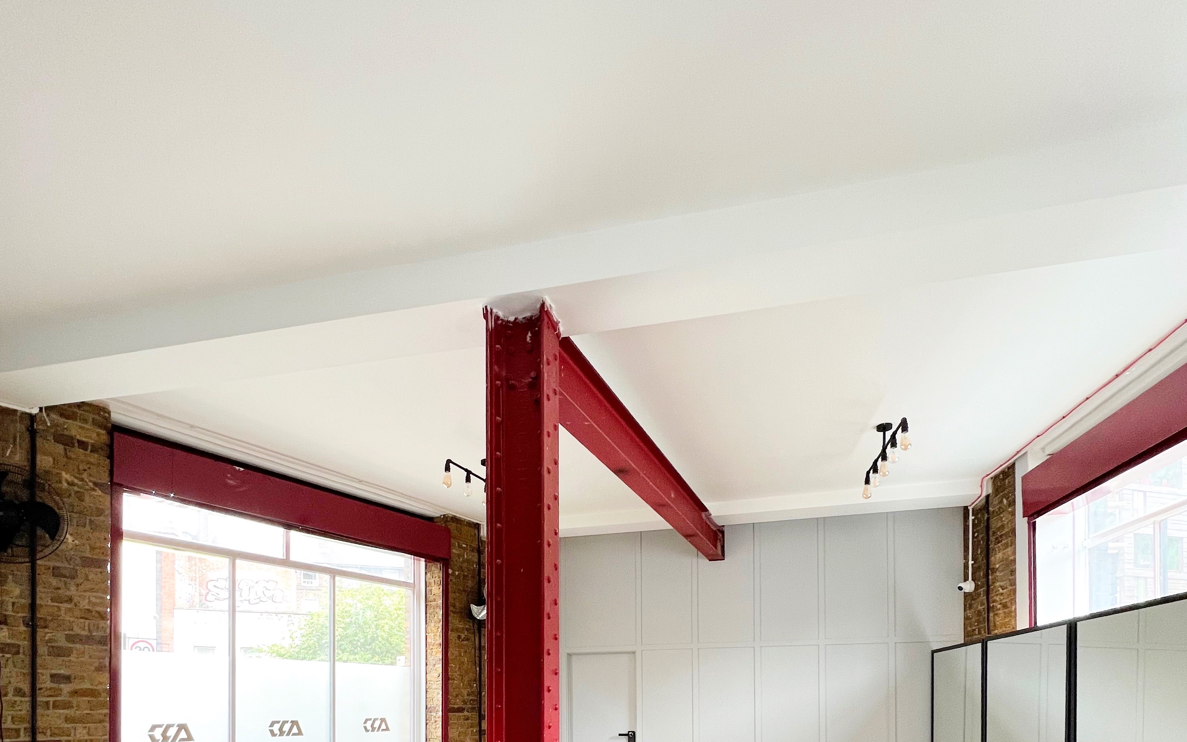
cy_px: 699
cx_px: 581
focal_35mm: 19
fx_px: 615
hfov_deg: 88.0
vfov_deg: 52.7
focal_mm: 1.57
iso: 125
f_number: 1.8
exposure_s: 1/50
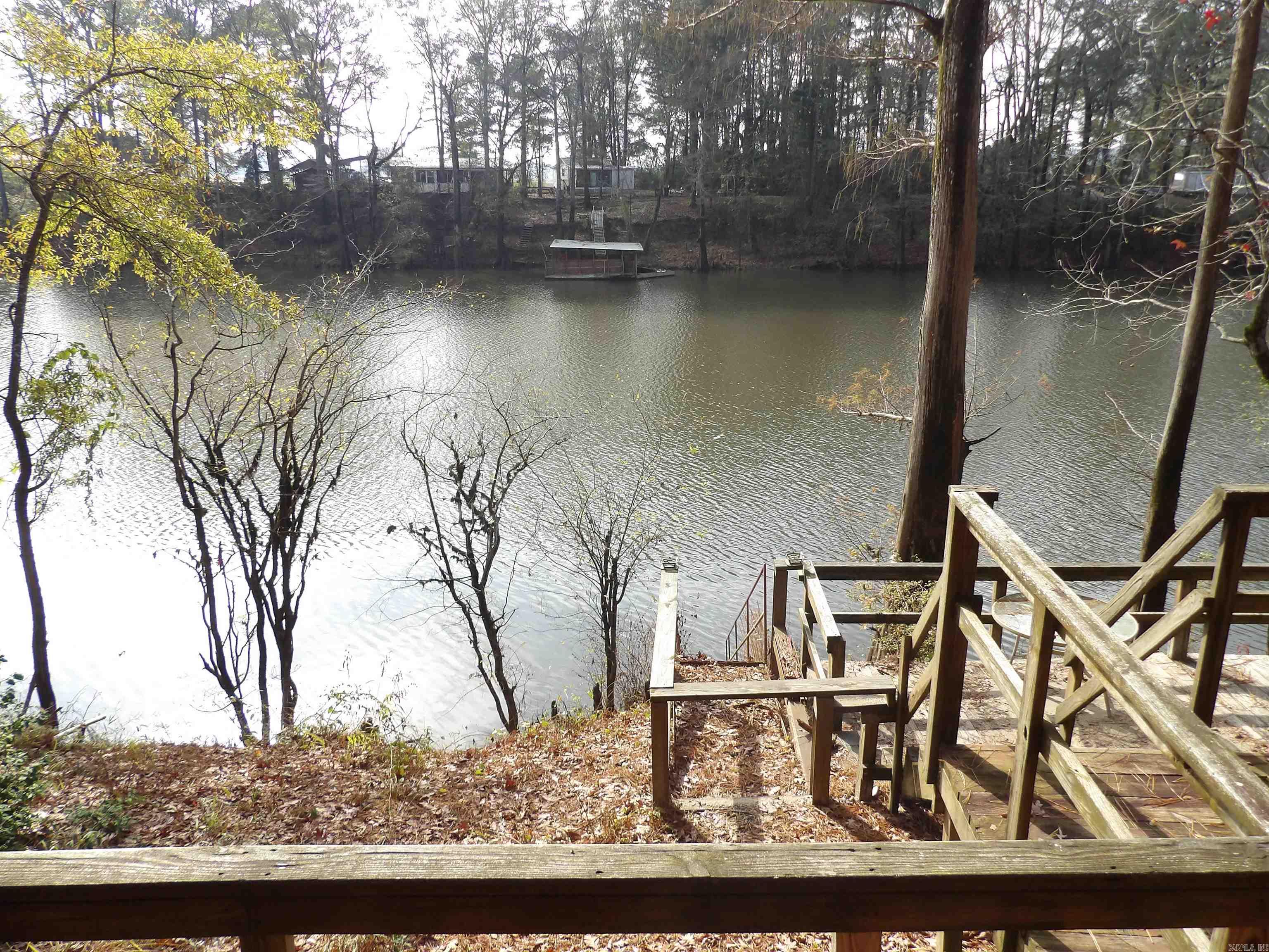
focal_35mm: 24
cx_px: 634
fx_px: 880
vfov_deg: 56.8
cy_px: 476
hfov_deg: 71.6
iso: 100
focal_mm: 4.3
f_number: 3.2
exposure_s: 1/417
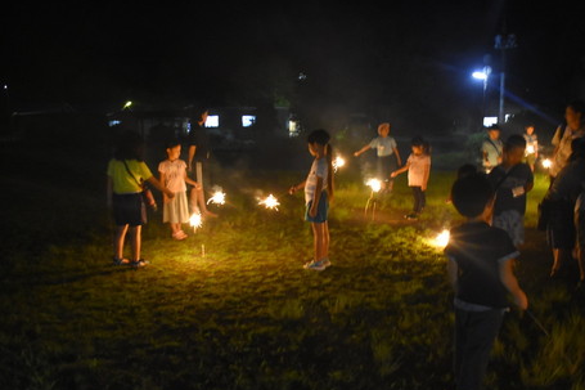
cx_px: 311
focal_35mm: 33
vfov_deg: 39.9
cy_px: 208
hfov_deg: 57.2
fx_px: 536
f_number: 3.5
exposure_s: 1/10
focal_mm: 20
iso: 3200
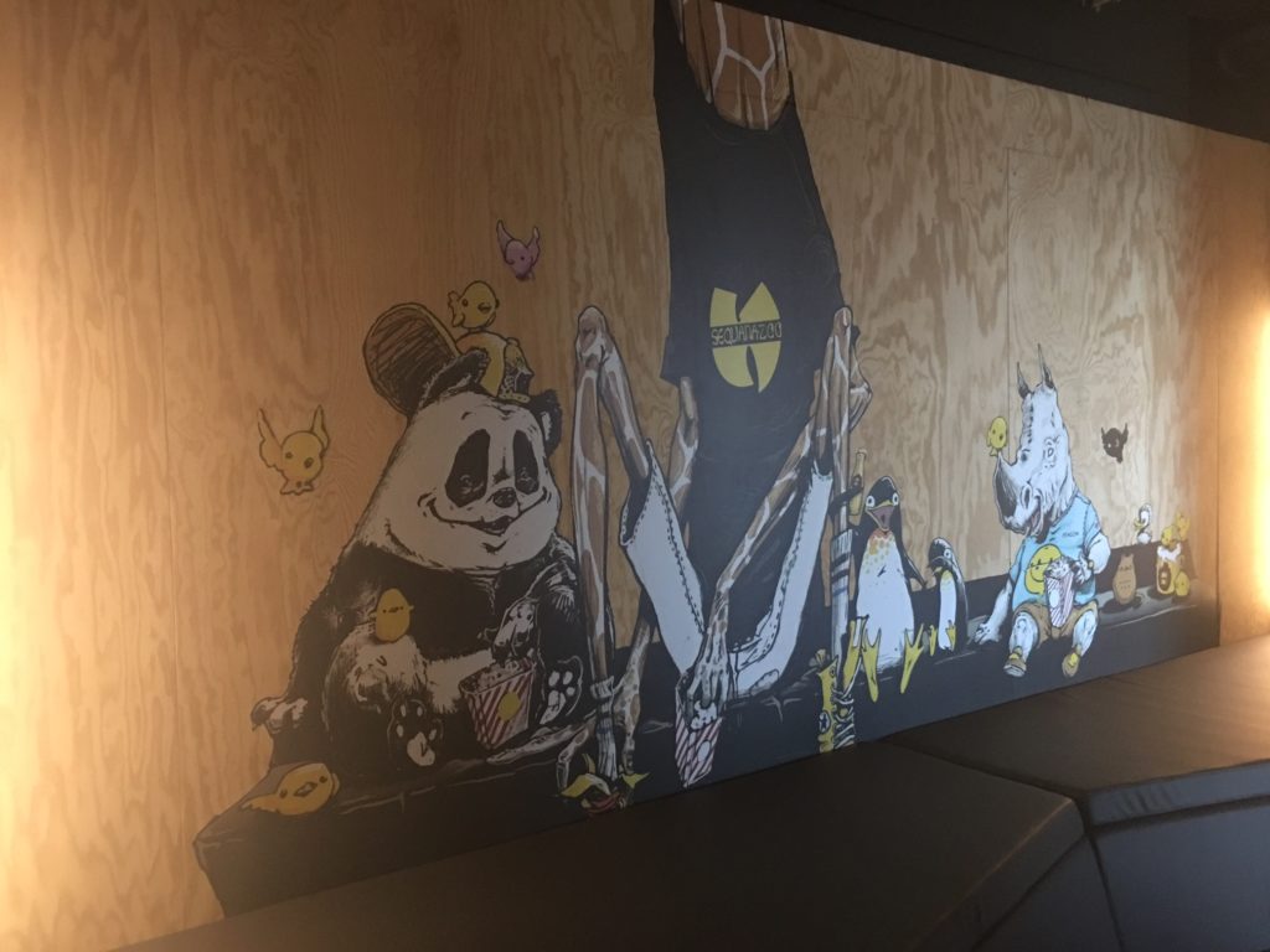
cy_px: 476
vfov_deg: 48.2
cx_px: 635
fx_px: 1064
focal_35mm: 29
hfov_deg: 61.7
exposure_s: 1/8
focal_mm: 4.15
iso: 160
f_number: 2.2
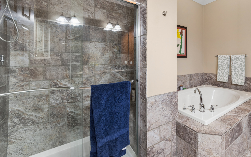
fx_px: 109
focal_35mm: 16
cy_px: 60
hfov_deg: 96.4
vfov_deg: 70.3
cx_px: 151
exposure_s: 1/4
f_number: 10
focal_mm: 12
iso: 250
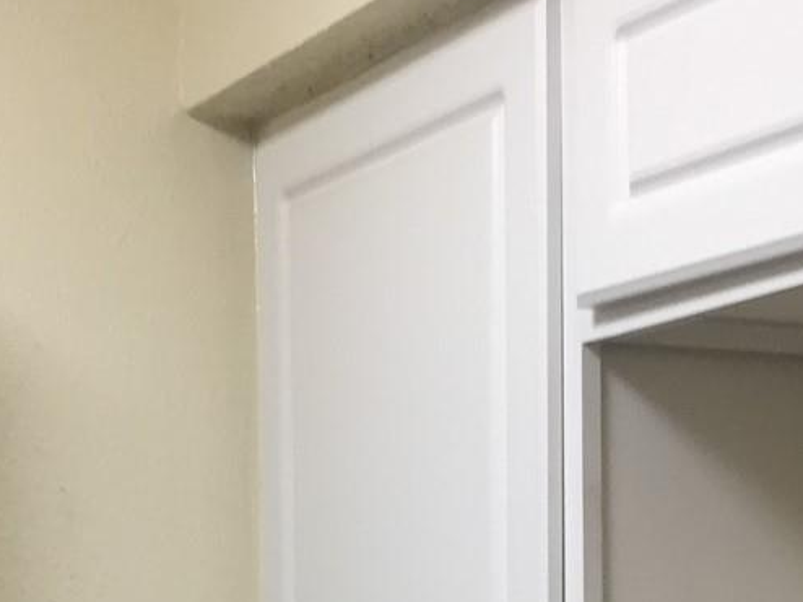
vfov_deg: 14.7
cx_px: 486
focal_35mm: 94
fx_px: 2179
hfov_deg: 20.8
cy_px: 872
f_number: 2.2
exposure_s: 1/30
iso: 64
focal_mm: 4.15
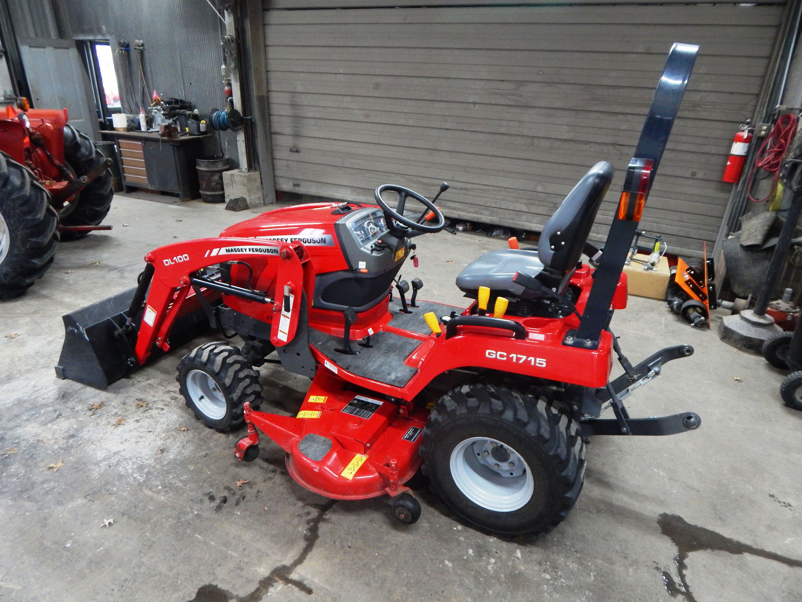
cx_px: 401
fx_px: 510
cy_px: 301
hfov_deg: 76.4
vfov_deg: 61.1
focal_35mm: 22
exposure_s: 1/15
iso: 400
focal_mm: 4
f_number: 3
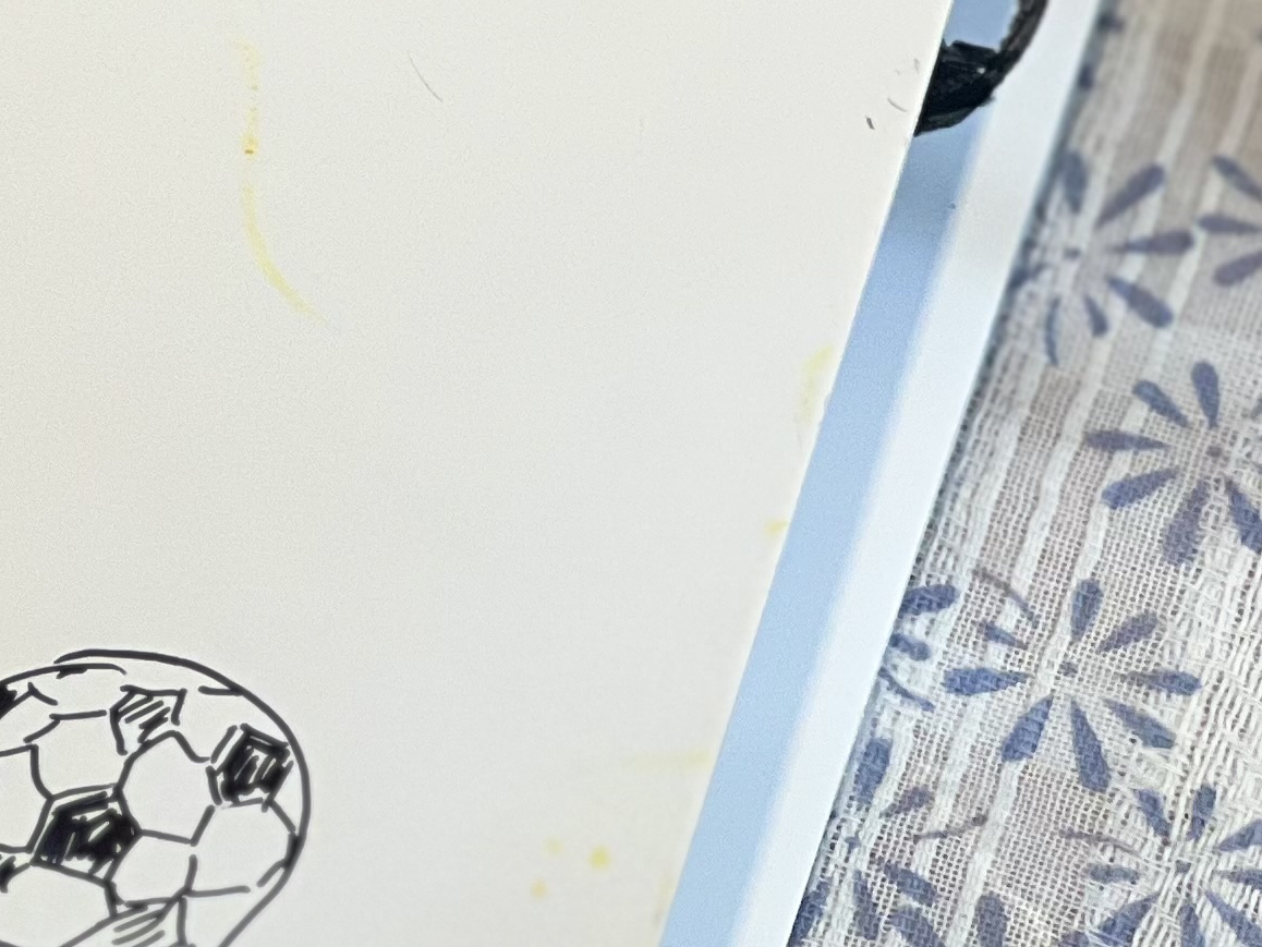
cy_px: -11
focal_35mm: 268
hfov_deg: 7.3
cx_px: -515
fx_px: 9773
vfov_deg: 5.5
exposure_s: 1/120
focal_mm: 9
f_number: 2.8
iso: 125
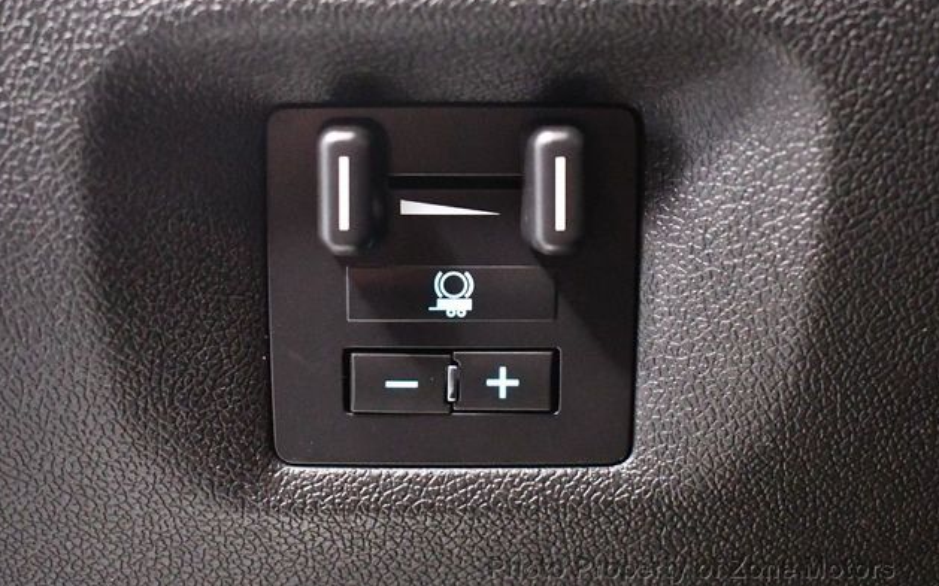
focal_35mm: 54
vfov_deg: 24.0
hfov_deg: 37.5
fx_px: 1382
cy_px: 277
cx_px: 466
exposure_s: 1/40
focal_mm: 26
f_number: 4
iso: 12800
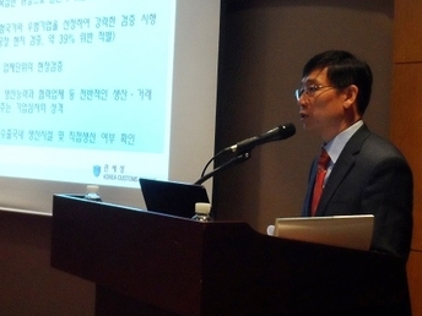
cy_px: 134
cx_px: 232
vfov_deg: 19.9
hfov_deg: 26.3
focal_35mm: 74
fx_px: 902
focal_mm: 6.8
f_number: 3.7
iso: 400
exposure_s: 1/20
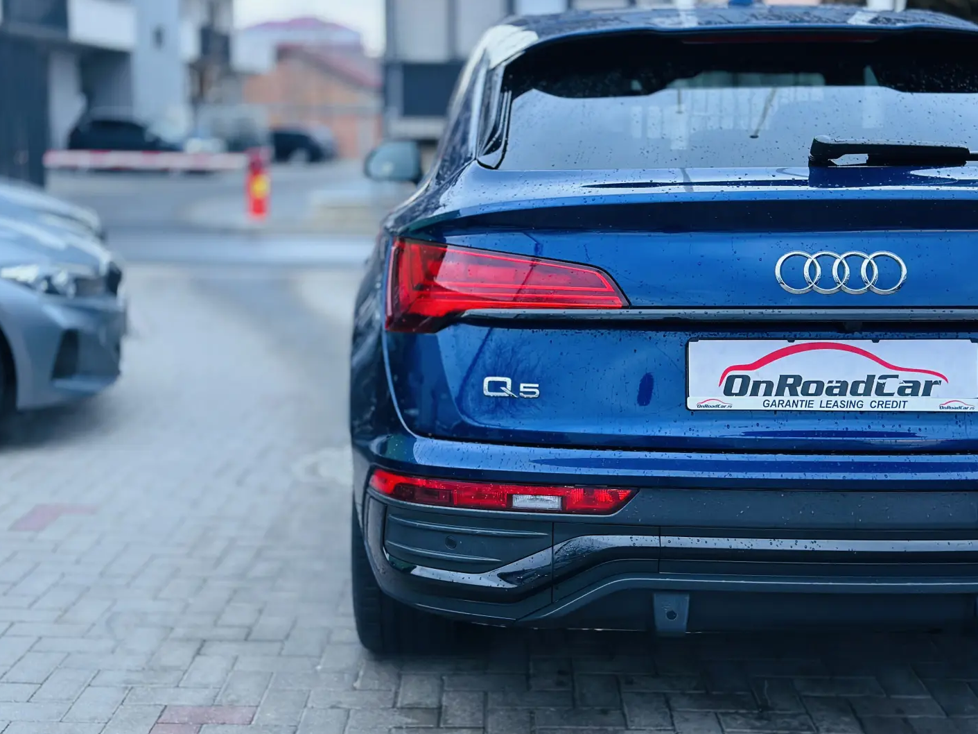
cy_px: 364
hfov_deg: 38.9
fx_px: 1384
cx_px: 484
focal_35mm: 49
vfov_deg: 29.7
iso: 320
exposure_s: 1/60
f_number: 1.78
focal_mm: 6.86
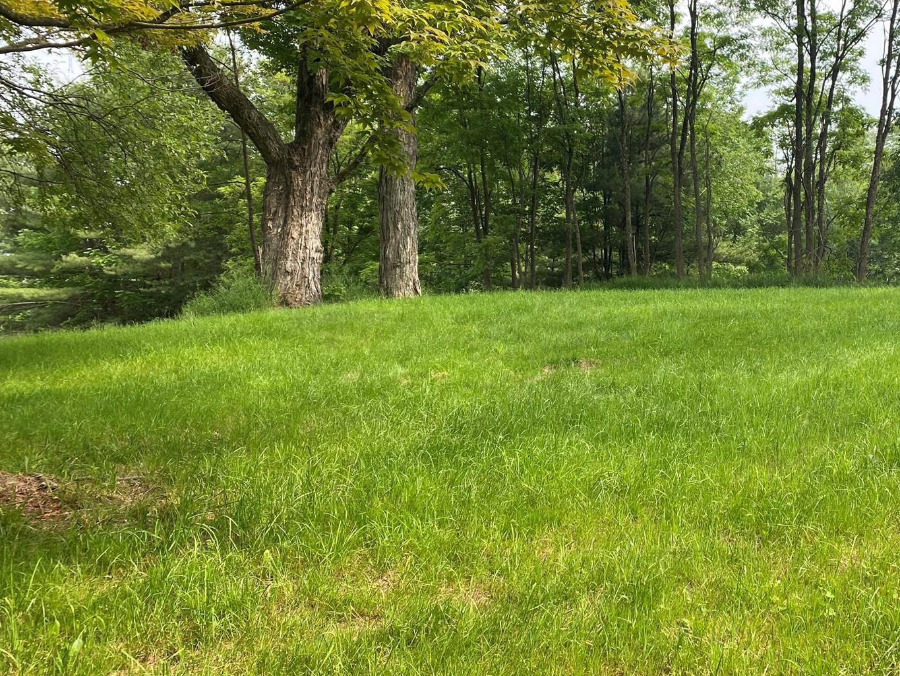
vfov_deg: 36.8
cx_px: 674
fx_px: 1014
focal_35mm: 39
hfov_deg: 46.2
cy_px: 342
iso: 32
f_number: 1.8
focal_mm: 4.25
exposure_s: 1/517
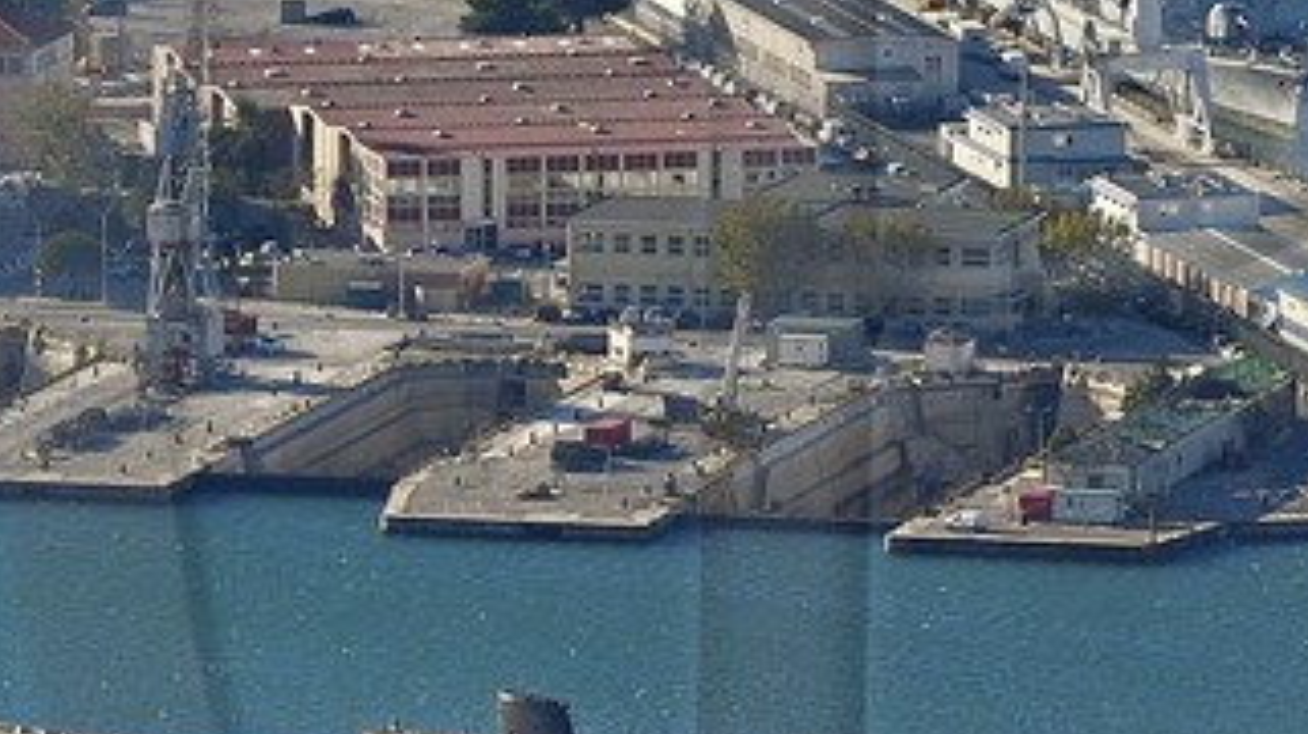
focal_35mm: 1045
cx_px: 1663
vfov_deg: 1.2
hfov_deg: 2.1
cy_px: 326
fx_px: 36217
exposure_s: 1/500
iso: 200
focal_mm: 200
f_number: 9
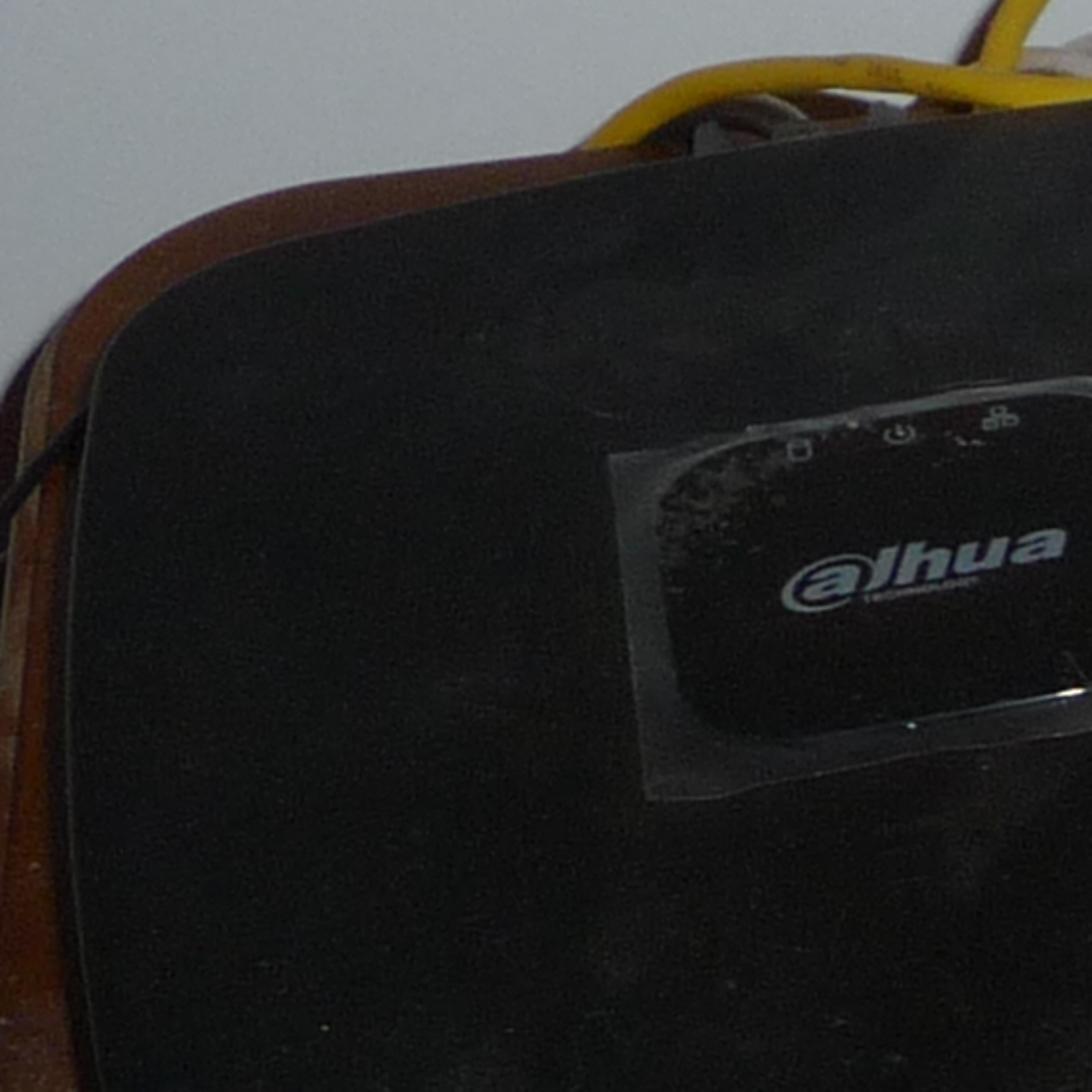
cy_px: 1375
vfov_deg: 11.0
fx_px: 5532
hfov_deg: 9.9
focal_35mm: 155
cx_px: 2637
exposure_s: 1/30
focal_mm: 4.7
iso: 100
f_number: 3.3
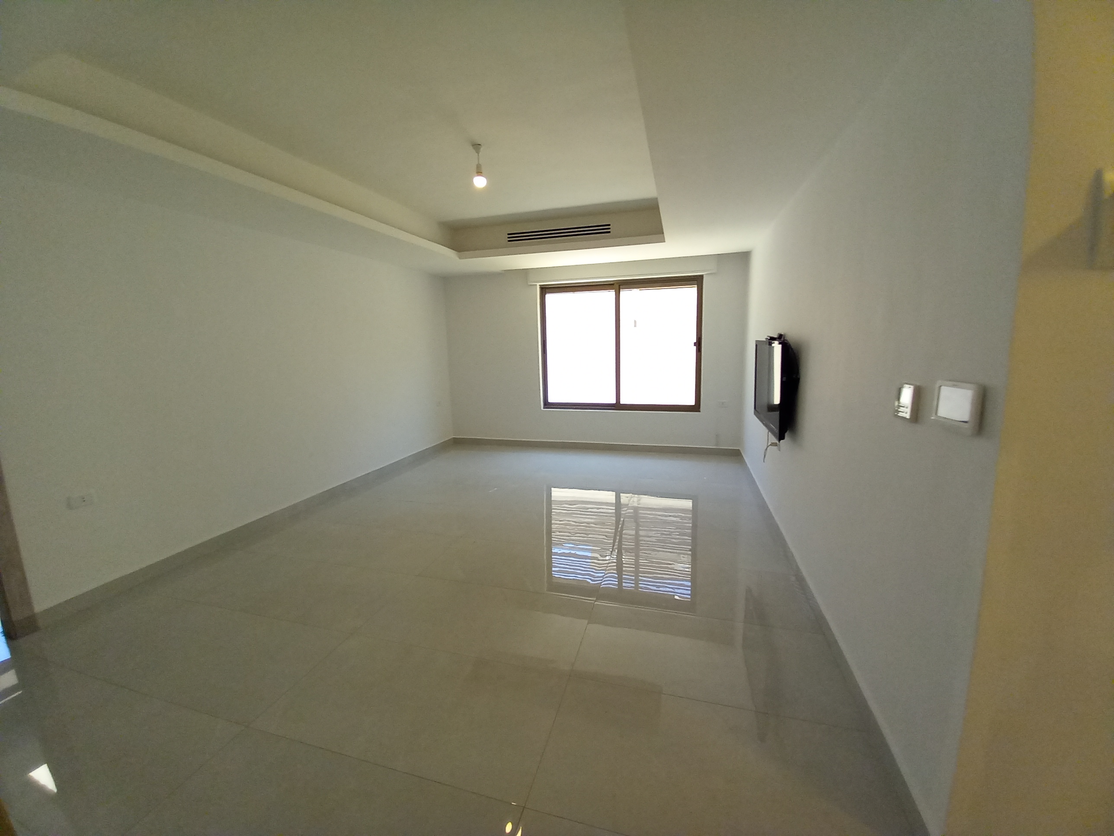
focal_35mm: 13
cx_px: 557
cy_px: 418
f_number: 2.2
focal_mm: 1.13
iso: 64
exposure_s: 1/50
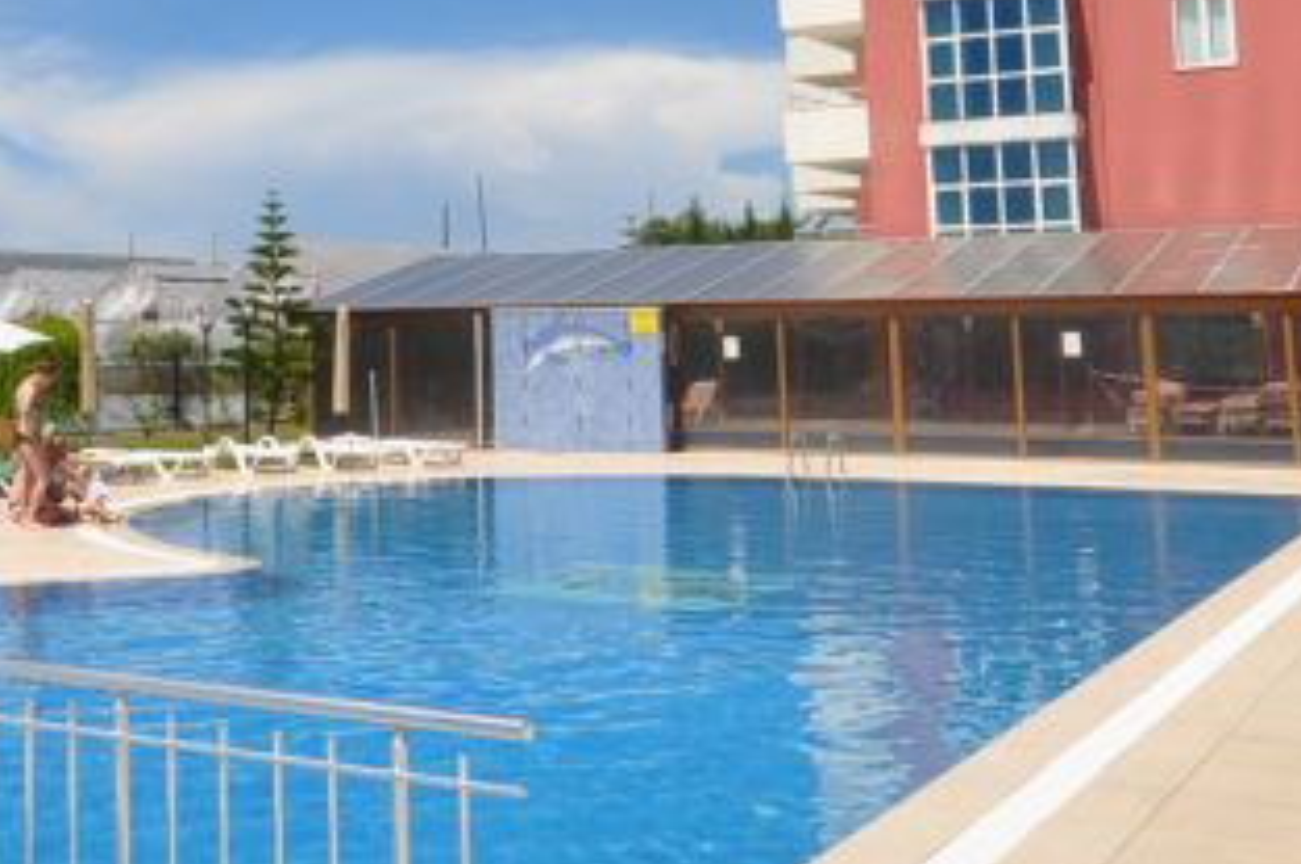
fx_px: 1769
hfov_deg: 39.3
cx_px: 328
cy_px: 50
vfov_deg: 26.3
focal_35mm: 49
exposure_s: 1/200
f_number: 16
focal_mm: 10
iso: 200
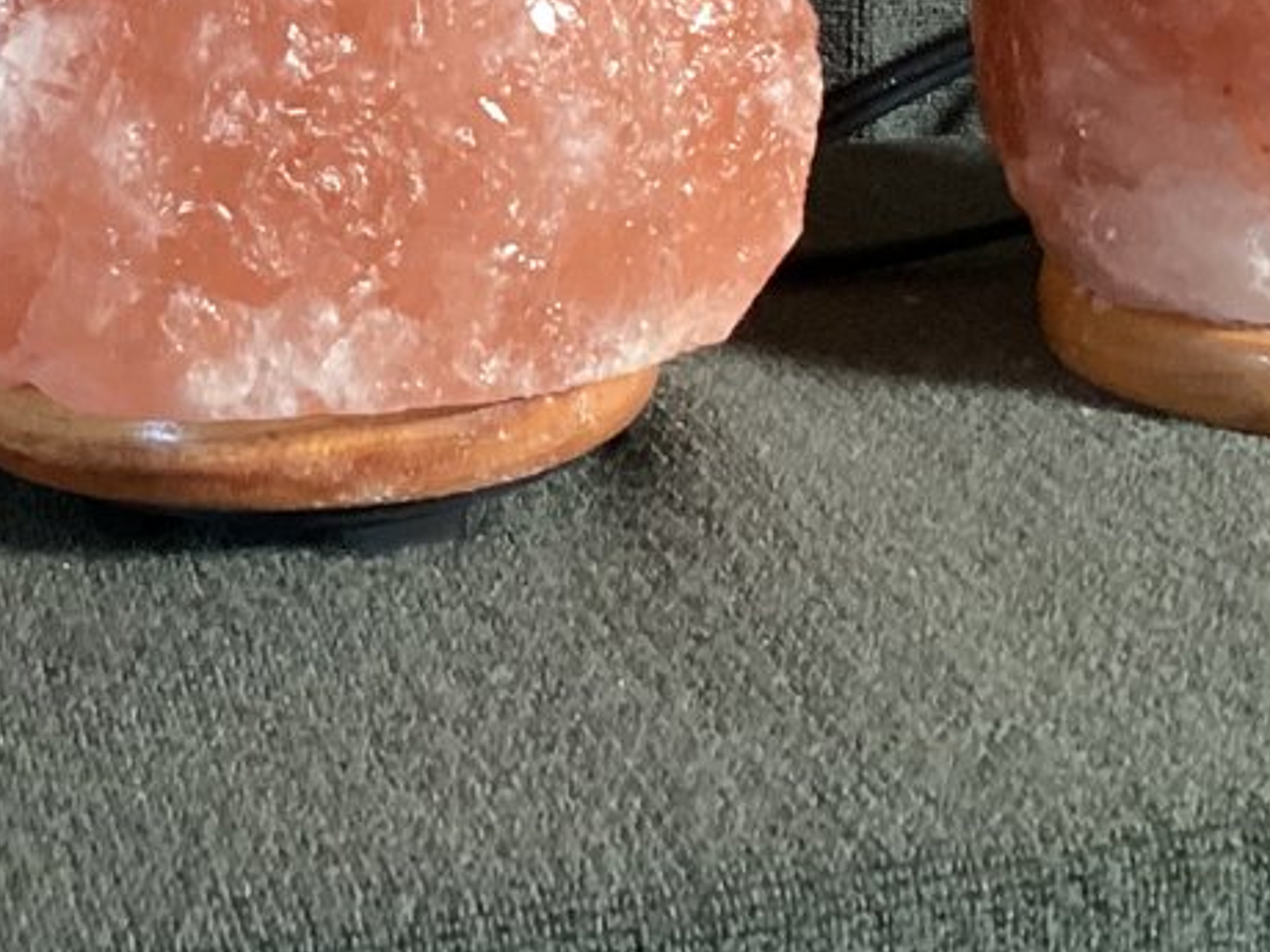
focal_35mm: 102
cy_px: -211
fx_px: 3742
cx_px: 43
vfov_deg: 14.0
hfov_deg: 18.8
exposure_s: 1/50
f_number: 2.4
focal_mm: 3.3
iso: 250
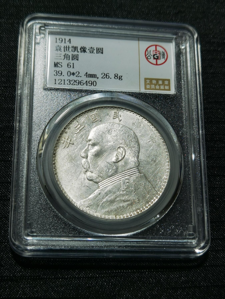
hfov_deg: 25.2
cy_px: 150
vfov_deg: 33.2
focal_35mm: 58
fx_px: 503
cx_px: 112
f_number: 1.9
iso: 50
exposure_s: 1/152
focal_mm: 6.67
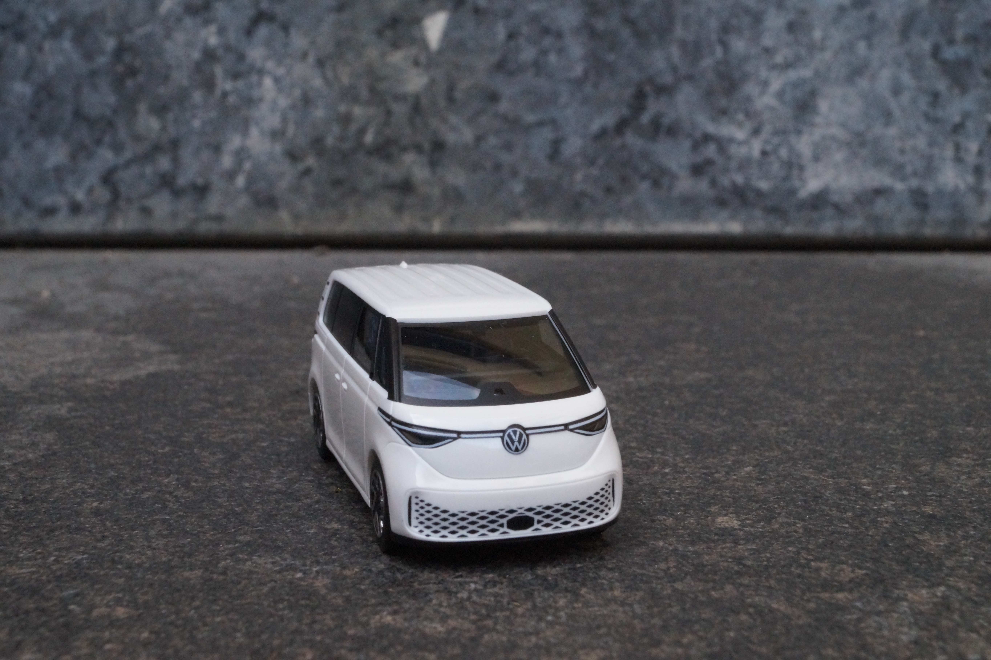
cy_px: 330
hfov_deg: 37.9
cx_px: 496
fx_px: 1444
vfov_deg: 25.7
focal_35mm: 52
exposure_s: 1/60
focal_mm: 35
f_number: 22
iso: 2500
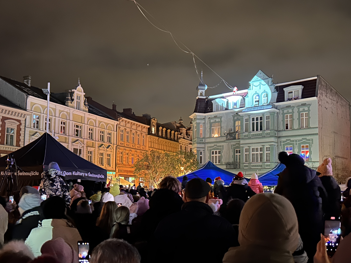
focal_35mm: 38
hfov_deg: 49.0
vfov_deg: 37.7
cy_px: 139
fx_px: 385
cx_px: 170
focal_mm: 5.7
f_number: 1.5
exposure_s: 1/14
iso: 1250
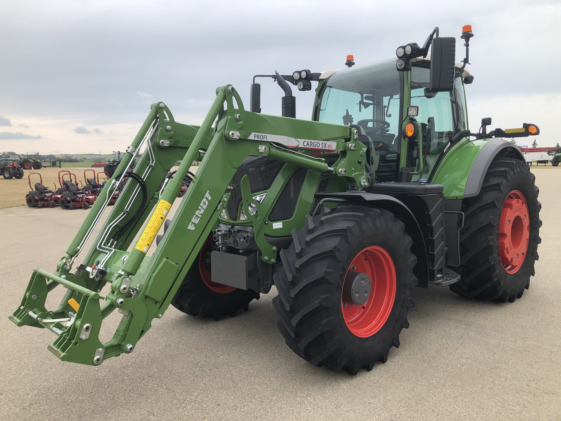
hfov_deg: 63.4
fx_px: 454
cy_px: 210
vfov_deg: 49.7
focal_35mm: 28
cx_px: 280
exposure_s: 1/771
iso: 20
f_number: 1.8
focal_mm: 3.99
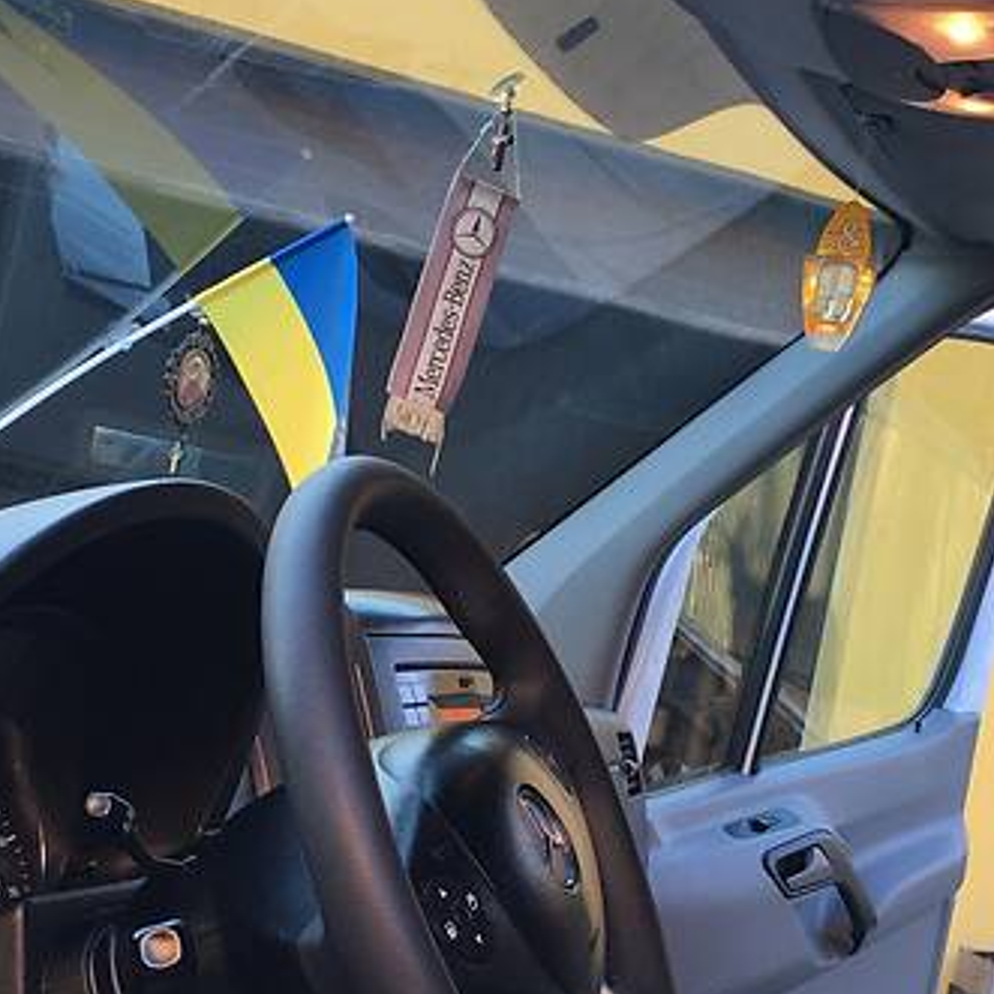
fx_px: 2014
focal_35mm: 62
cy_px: 532
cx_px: 757
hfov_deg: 27.3
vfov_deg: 27.7
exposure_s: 1/100
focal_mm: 4.2
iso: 40
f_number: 2.2
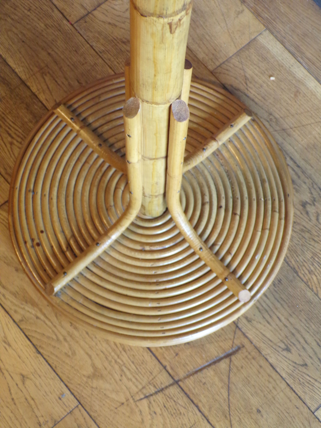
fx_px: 692
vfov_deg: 34.3
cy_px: 214
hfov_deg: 26.1
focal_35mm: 56
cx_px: 160
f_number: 3.7
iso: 381
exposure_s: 1/17
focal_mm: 10.1
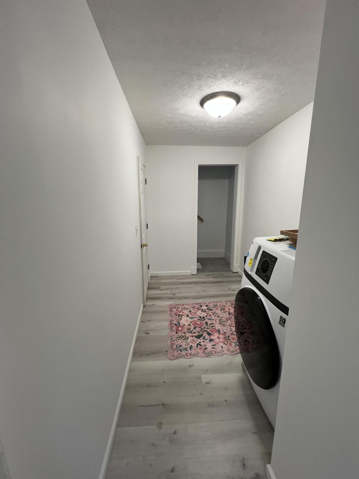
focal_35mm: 13
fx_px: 180
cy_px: 240
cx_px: 180
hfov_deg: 89.9
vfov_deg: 106.2
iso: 200
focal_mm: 1.57
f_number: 1.8
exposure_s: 1/120
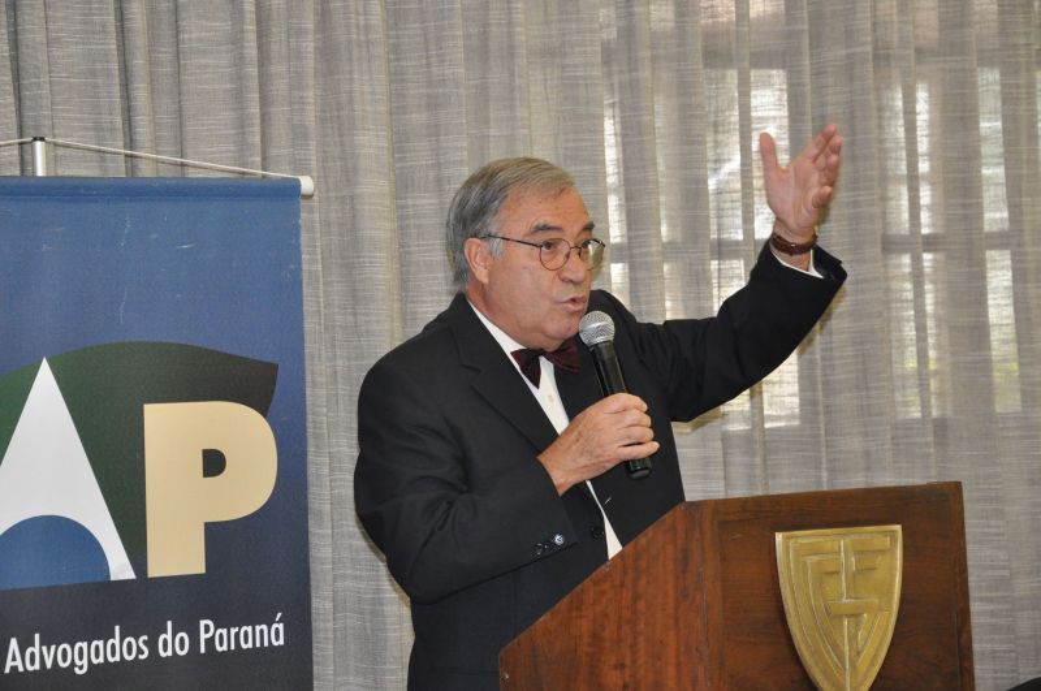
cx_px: 520
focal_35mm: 120
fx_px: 3465
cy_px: 346
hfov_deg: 17.1
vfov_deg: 11.4
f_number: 7.1
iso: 1600
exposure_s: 1/60
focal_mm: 80
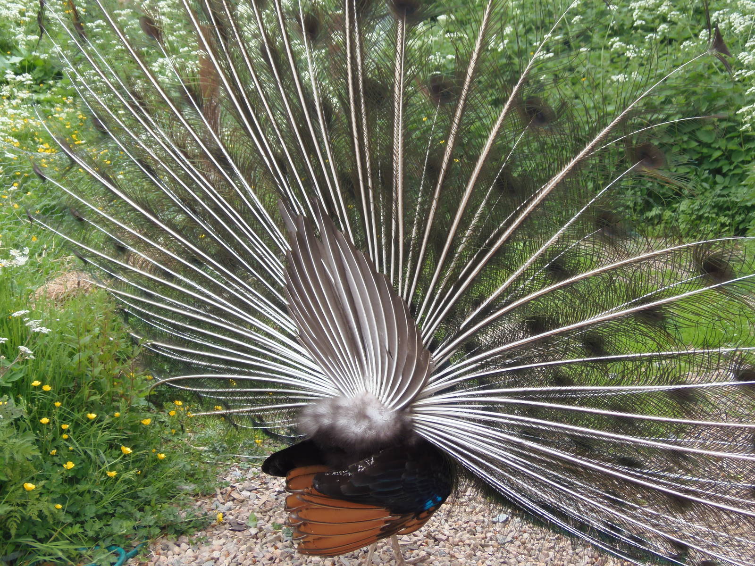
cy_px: 283
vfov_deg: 26.1
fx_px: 1221
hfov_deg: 34.3
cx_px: 378
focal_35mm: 56
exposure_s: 1/100
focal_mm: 10.4
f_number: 3.9
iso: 64
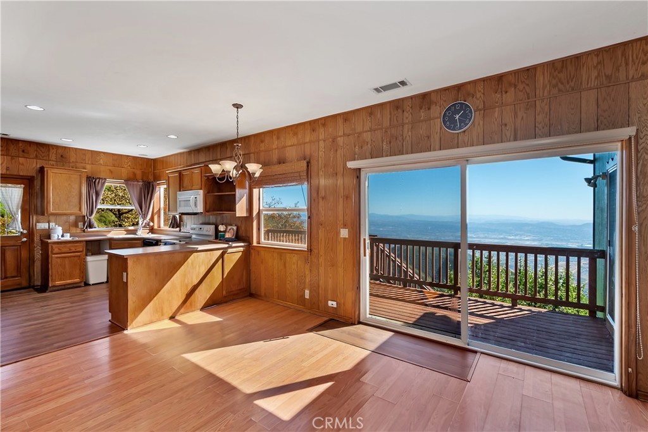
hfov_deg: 100.4
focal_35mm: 15
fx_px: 270
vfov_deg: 77.3
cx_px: 324
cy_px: 216
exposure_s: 1/30
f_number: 8
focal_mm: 10
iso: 100
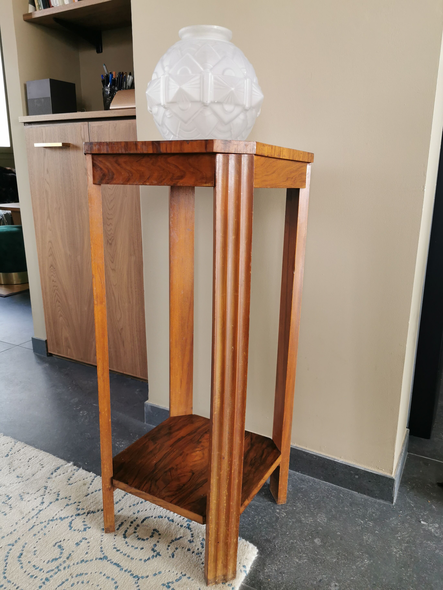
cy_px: 295
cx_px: 222
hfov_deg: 51.4
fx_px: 461
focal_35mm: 27
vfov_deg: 65.3
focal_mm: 5.56
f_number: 1.6
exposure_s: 1/120
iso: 125
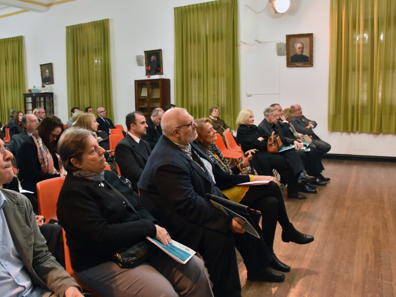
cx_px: 168
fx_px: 355
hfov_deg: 58.1
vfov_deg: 45.4
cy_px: 146
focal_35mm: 31
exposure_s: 1/50
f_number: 5.6
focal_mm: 18
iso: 1600
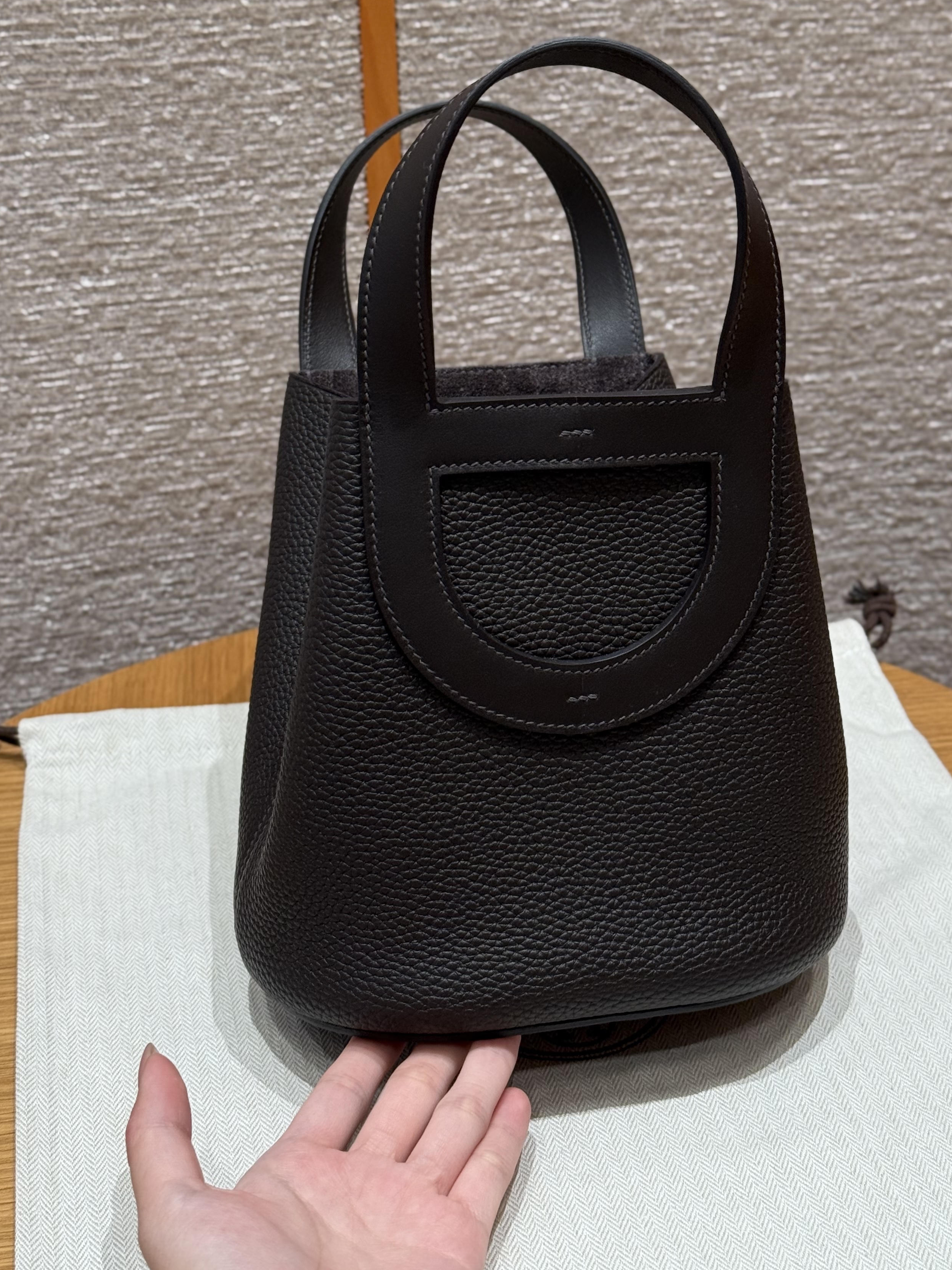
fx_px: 2127
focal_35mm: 58
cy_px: 516
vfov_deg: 33.1
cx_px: 524
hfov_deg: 25.2
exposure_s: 1/100
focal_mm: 6.76
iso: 100
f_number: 1.78
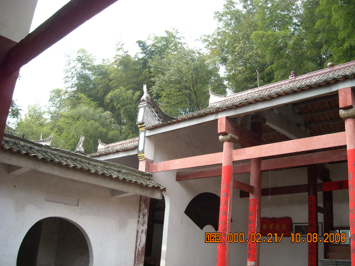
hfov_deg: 51.4
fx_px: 369
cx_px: 179
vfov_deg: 39.7
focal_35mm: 36
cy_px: 130
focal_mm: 5.7
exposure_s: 1/192
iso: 64
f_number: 2.8
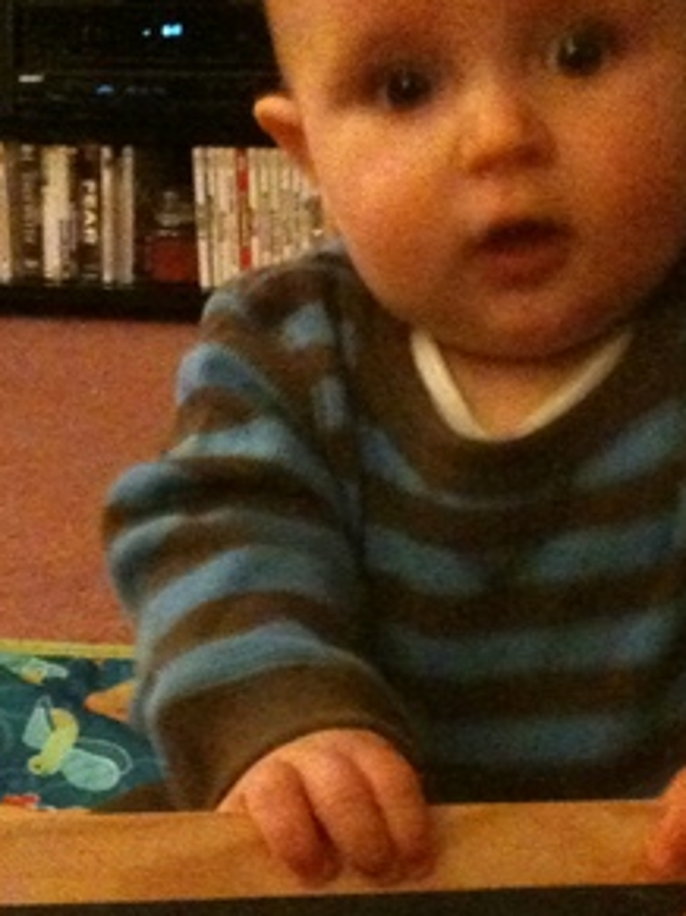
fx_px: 2036
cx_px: 387
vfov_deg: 25.3
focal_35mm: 77
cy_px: 551
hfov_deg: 19.1
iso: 1000
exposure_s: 1/10
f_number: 2.8
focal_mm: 3.85
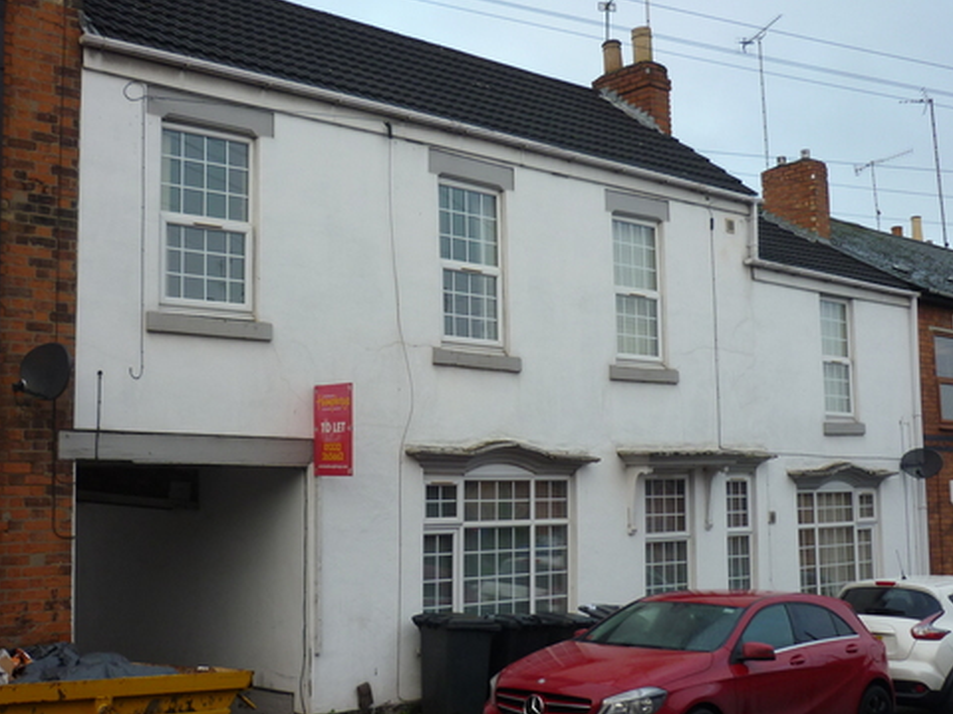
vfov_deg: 32.9
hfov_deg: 42.9
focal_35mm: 44
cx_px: 441
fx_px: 1211
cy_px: 349
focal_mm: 5.5
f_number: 2.8
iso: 80
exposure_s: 1/125
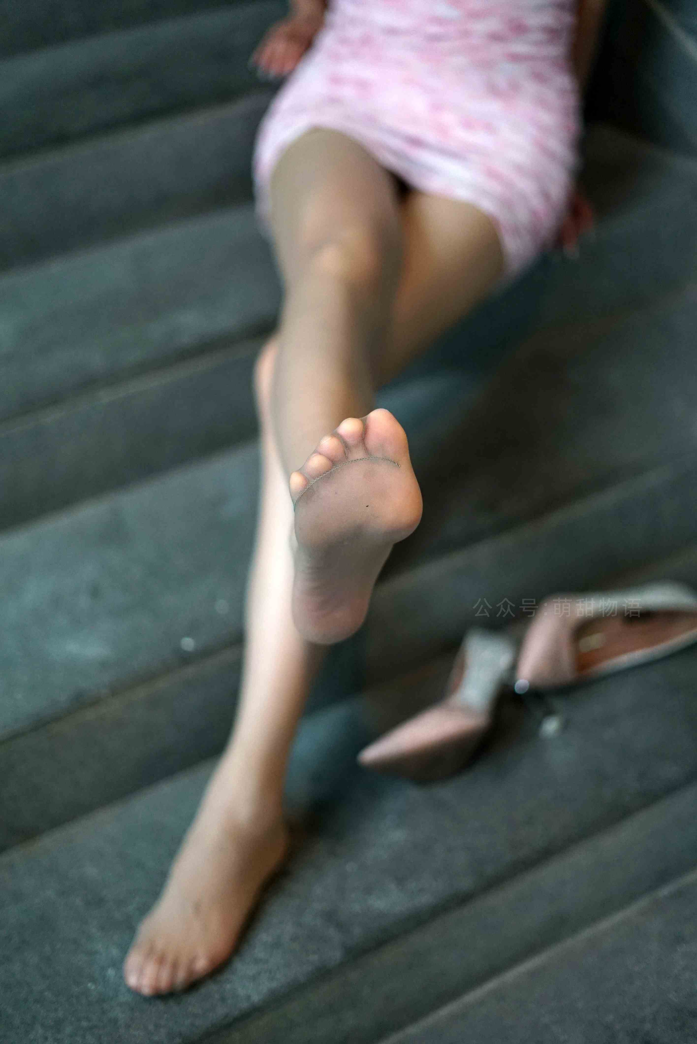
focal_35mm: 50
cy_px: 522
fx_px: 1450
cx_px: 348
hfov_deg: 27.0
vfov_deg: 39.6
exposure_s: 1/800
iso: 3200
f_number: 1.8
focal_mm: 50
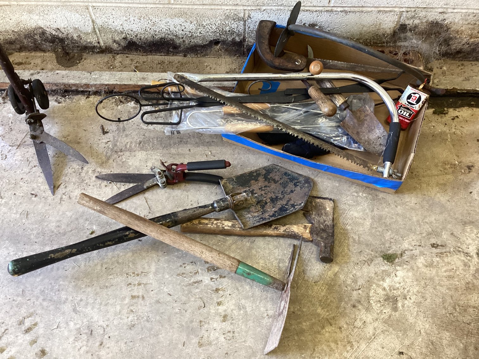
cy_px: 180
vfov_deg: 45.4
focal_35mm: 31
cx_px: 240
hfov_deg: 58.3
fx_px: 429
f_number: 2.4
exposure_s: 1/60
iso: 200
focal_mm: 3.3
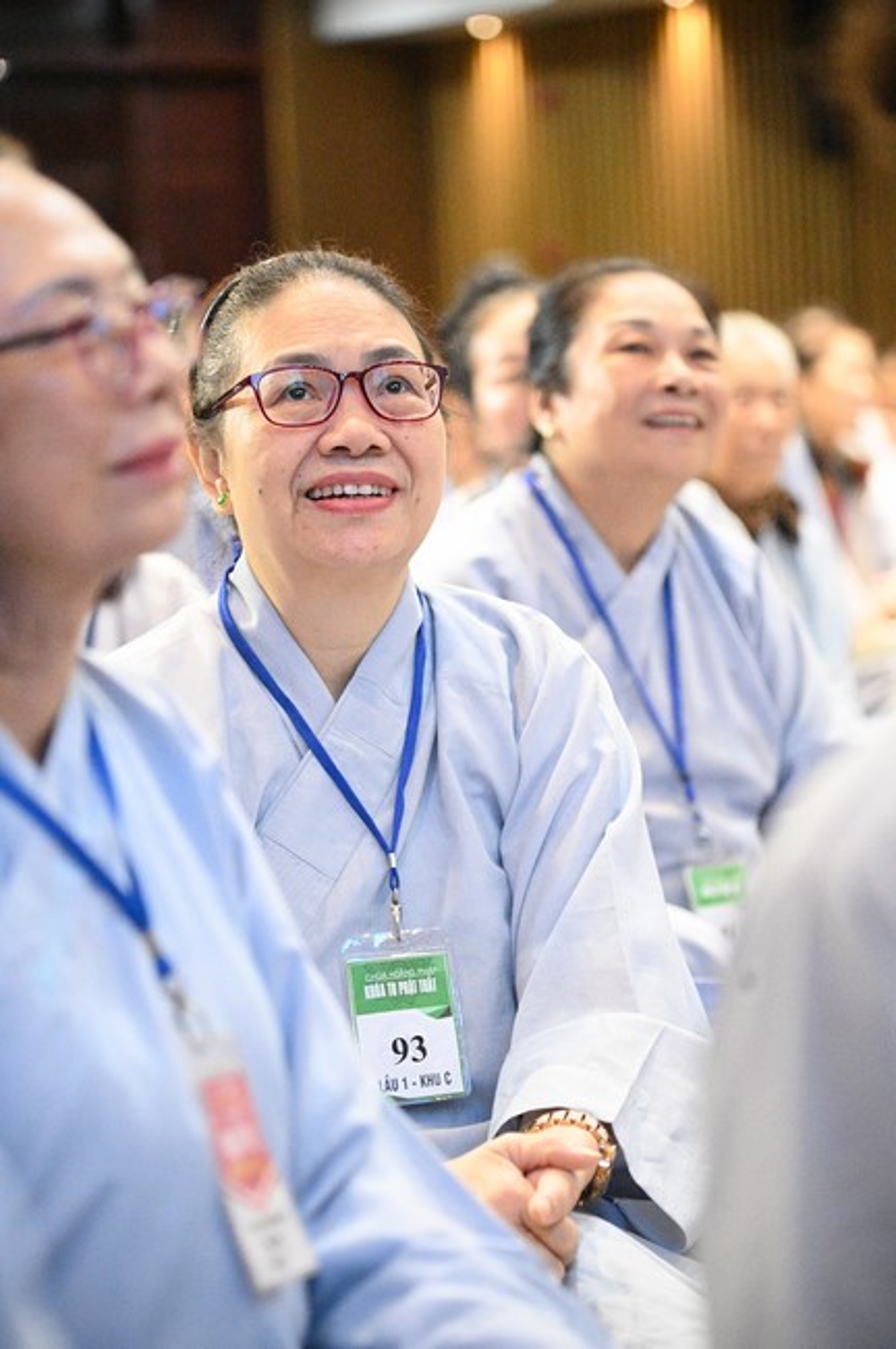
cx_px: 448
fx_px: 4489
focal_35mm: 120
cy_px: 674
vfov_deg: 17.1
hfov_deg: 11.4
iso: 25600
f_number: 4
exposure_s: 1/320
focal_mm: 120
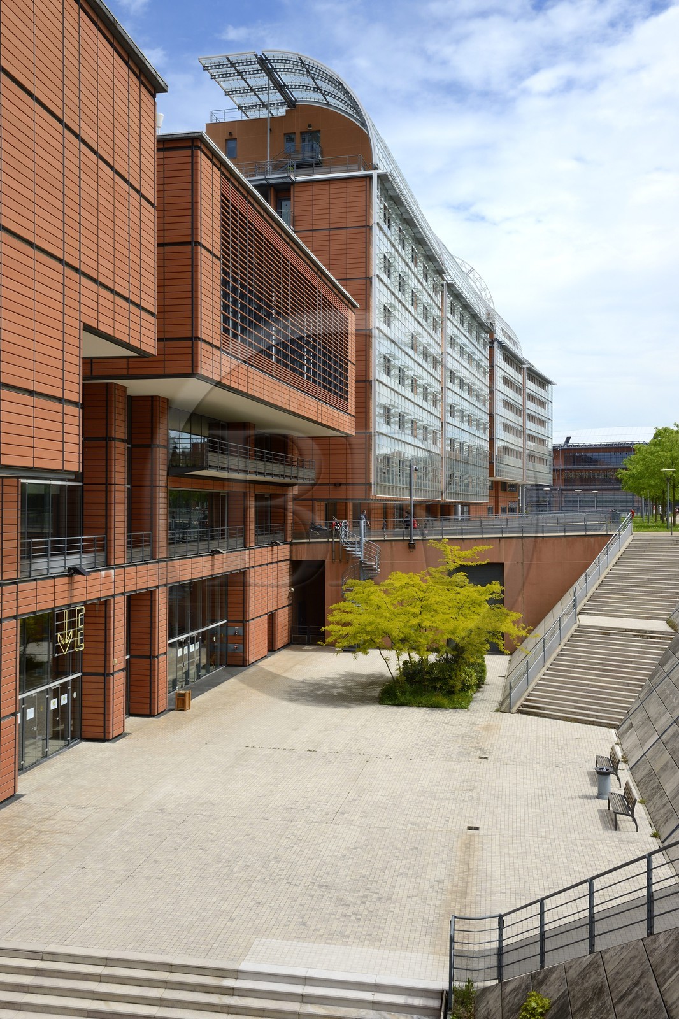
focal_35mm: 34
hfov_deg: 38.9
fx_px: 962
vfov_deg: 55.8
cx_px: 340
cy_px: 510
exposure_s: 1/200
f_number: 14
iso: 200
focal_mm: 34
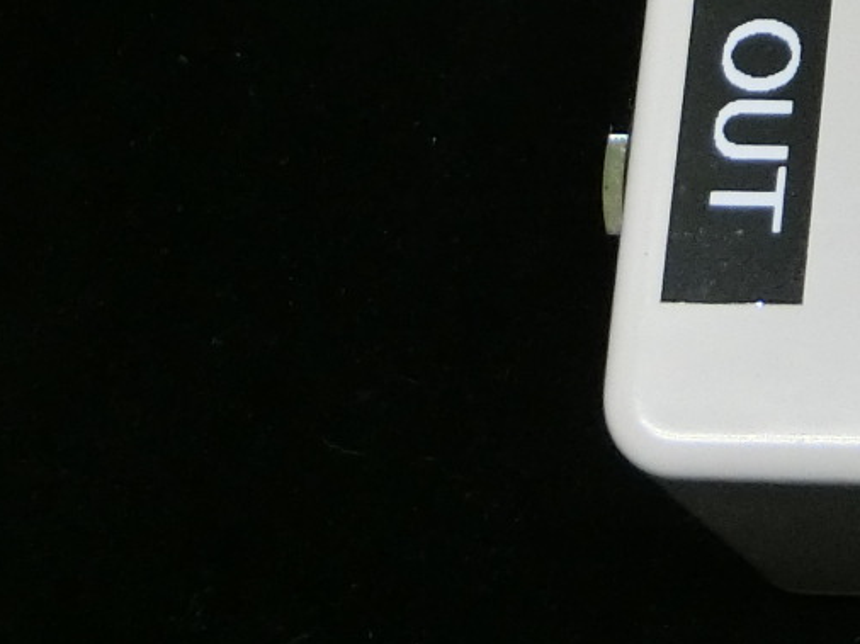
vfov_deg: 8.9
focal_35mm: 158
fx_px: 3923
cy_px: -585
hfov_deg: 11.7
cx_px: 1485
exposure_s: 1/125
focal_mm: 6.9
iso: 200
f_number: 4.1
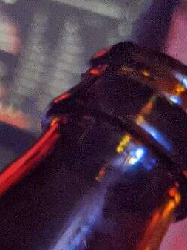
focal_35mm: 164
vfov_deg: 10.5
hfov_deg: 8.4
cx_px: -234
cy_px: 582
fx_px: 1181
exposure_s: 1/25
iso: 613
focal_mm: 4.38
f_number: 1.73
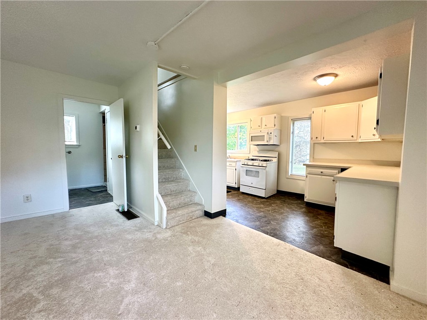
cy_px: 160
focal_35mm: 14
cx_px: 214
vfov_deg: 85.7
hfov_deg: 102.1
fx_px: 173
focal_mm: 2.22
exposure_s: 1/120
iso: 200
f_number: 2.2
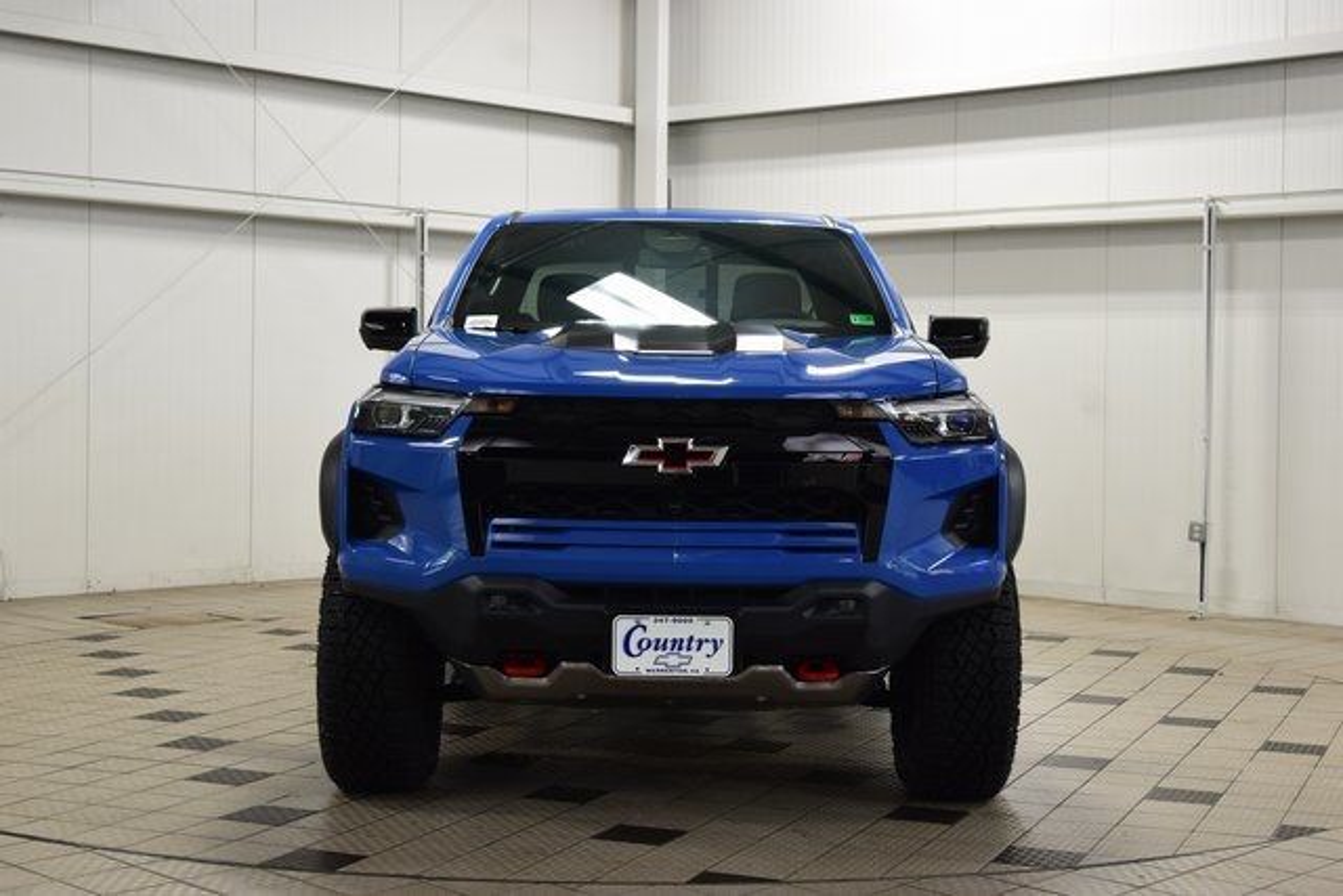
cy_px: 448
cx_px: 672
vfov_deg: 23.8
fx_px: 2127
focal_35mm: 57
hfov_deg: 35.0
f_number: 6.3
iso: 400
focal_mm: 38
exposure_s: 1/15
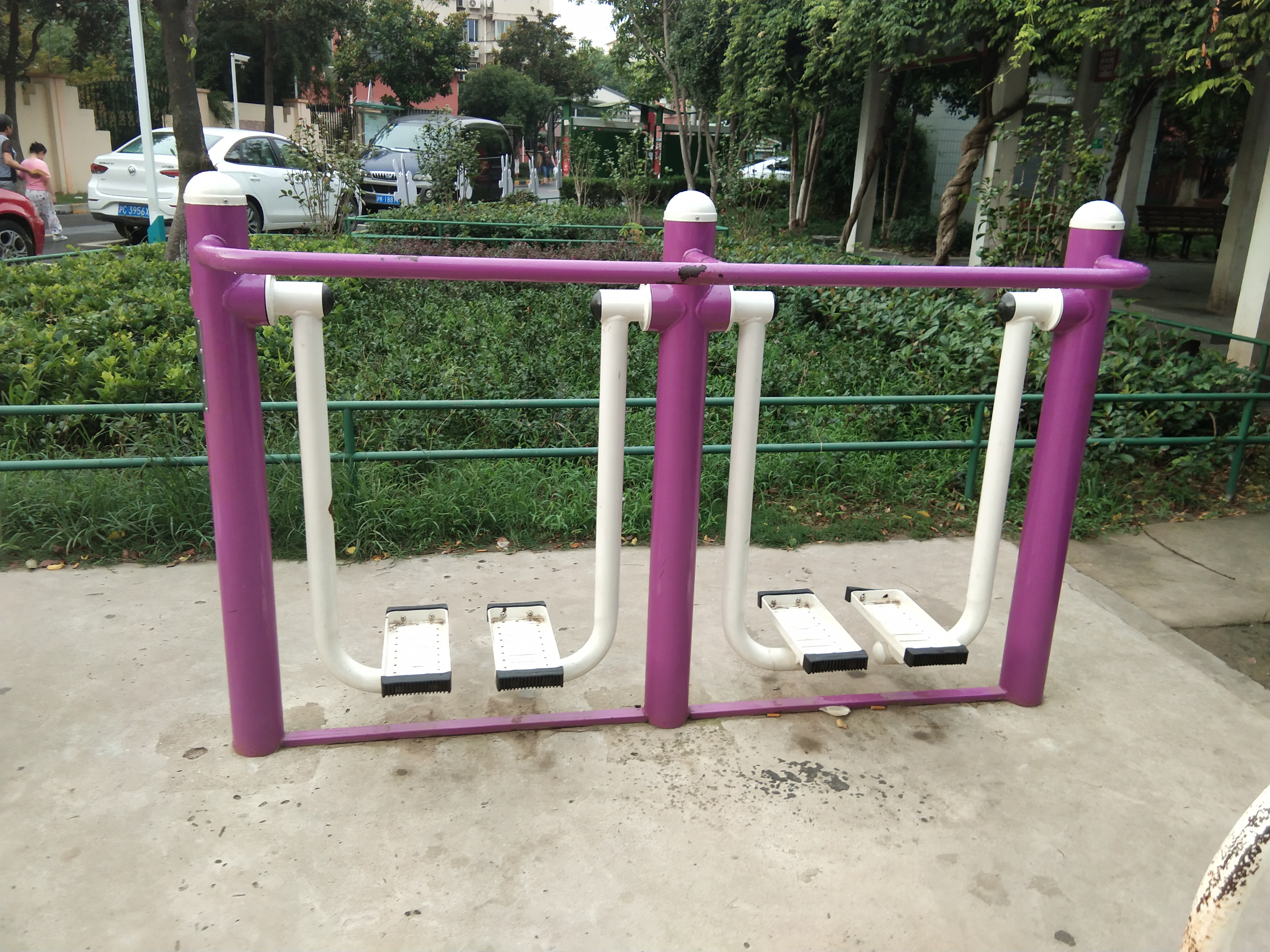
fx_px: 1137
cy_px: 476
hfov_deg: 58.4
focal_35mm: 31
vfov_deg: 45.4
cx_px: 635
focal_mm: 3.69
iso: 100
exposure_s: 1/100
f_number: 2.2
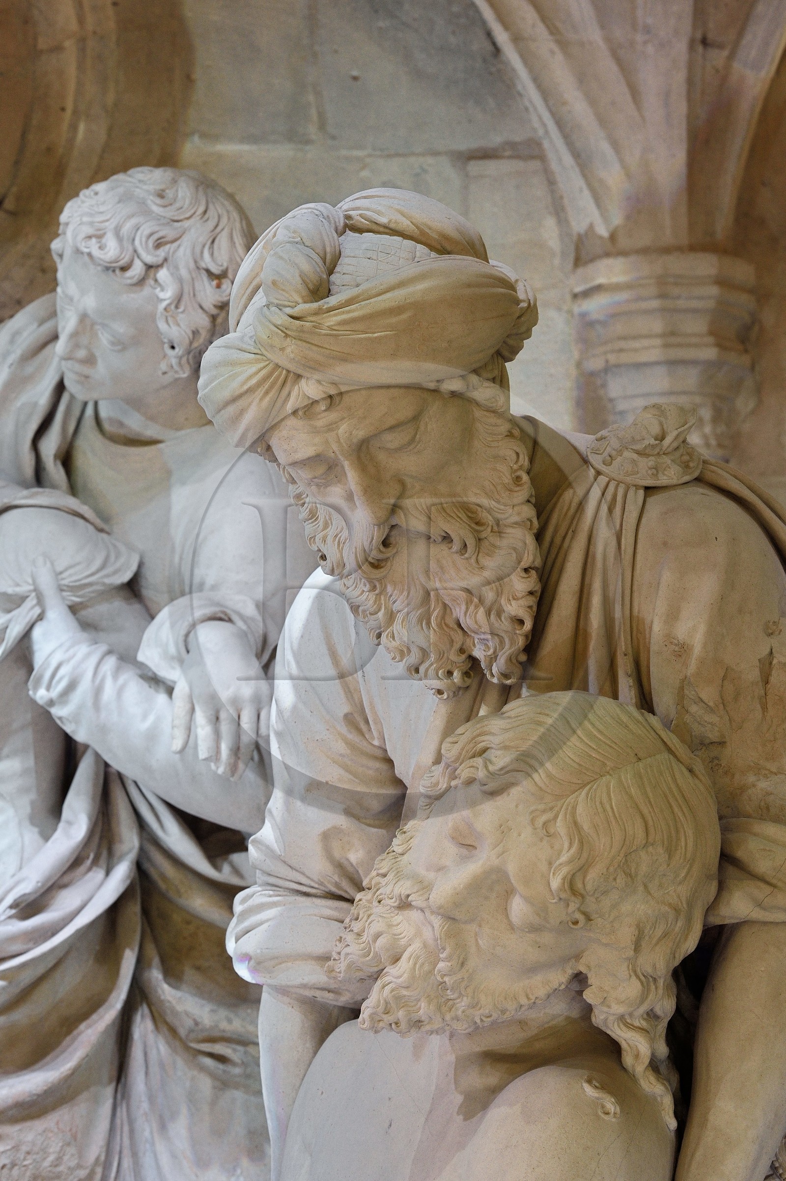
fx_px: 3017
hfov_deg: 14.8
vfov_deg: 22.2
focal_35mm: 92
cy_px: 590
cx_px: 393
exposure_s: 1/20
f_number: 8
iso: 1600
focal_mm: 92
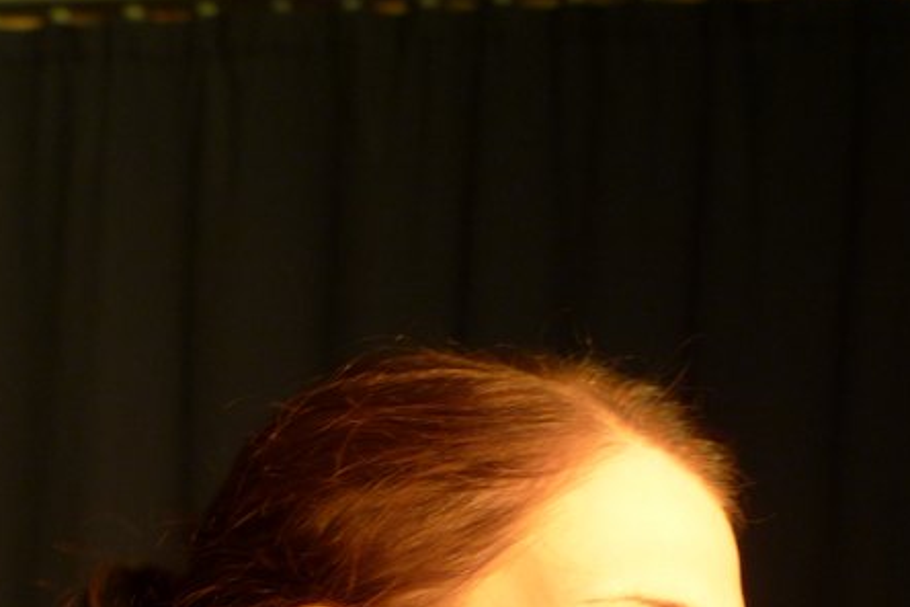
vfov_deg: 3.1
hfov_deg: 4.7
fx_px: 11197
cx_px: 617
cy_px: 691
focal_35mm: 443
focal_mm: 34
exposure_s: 1/8
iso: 100
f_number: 2.8
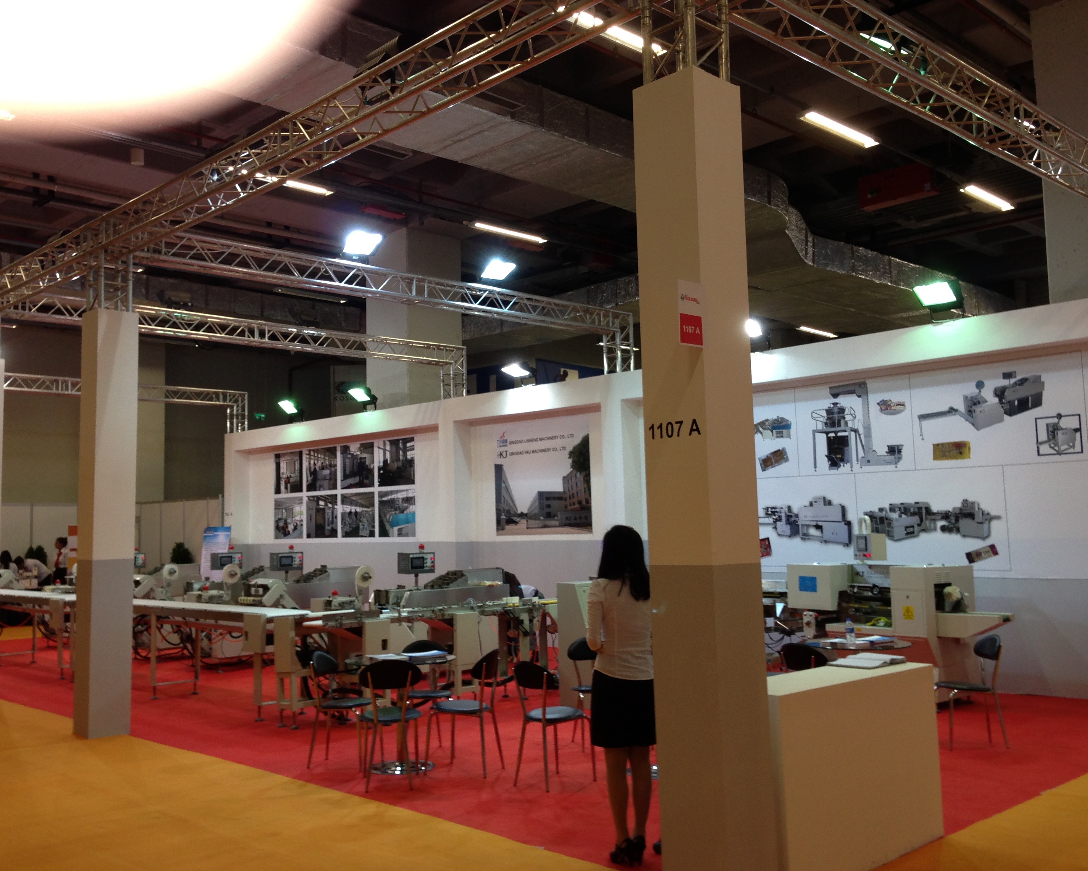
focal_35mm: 35
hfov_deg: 51.5
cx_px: 540
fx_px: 1127
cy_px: 430
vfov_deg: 42.2
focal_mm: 4.13
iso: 64
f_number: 2.4
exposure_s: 1/60
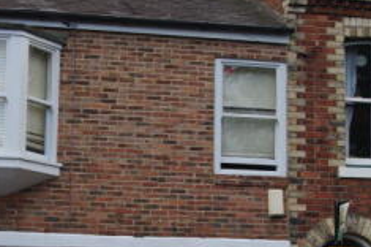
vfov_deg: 14.6
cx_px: 44
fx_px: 947
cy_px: 239
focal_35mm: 92
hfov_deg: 21.7
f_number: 8
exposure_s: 1/80
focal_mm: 22
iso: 100
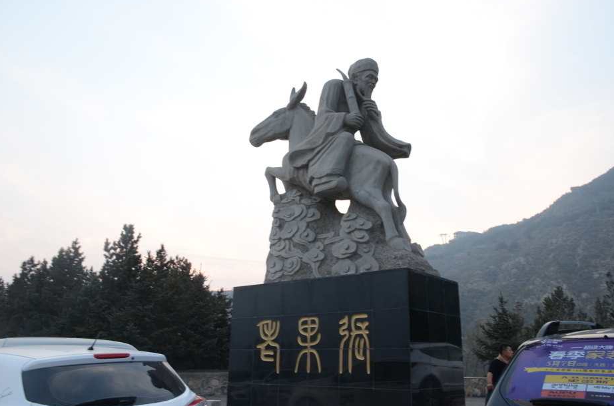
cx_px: 338
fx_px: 510
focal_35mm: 30
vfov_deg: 43.4
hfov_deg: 61.9
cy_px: 208
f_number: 11
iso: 100
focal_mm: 18
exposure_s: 1/6
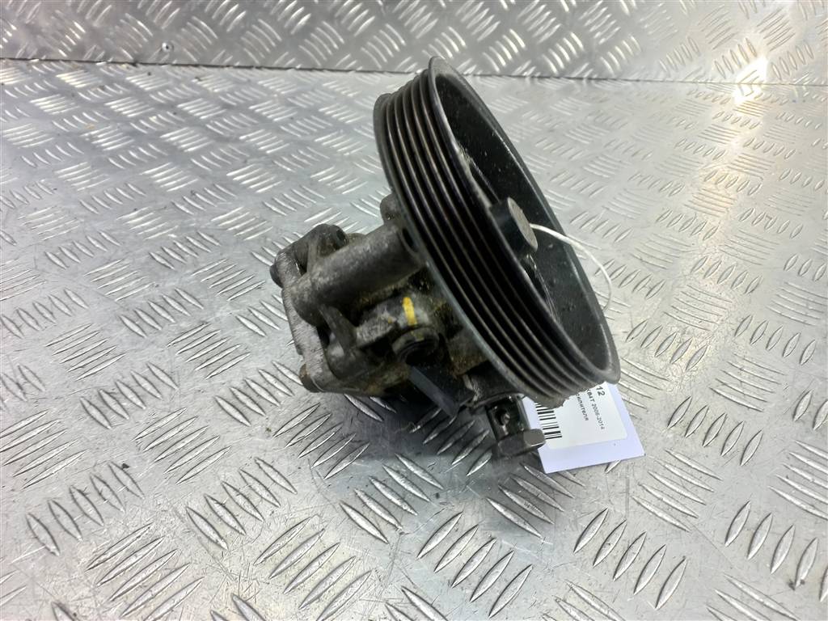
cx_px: 414
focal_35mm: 25
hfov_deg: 69.4
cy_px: 310
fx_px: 598
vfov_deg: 54.9
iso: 125
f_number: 1.8
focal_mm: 4.6
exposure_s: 1/50
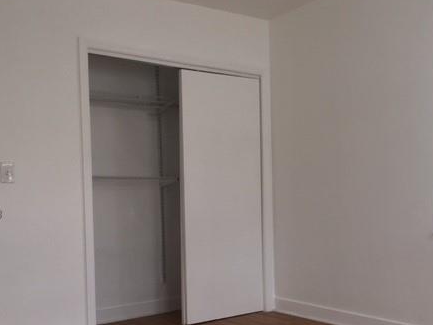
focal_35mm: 43
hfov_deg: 43.7
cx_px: 256
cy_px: 214
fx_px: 538
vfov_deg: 33.3
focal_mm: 4.15
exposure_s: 1/60
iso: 32
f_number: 2.2
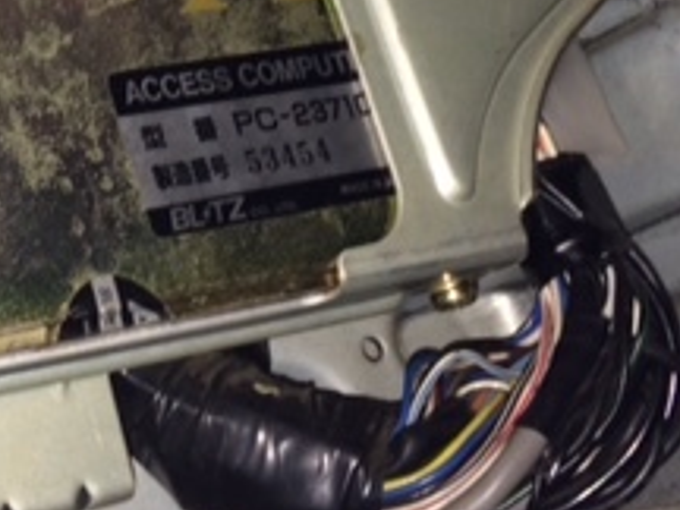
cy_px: -101
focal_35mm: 86
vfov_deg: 16.5
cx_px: -19
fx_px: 1689
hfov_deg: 21.8
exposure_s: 1/26
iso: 32
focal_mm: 4.15
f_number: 2.2
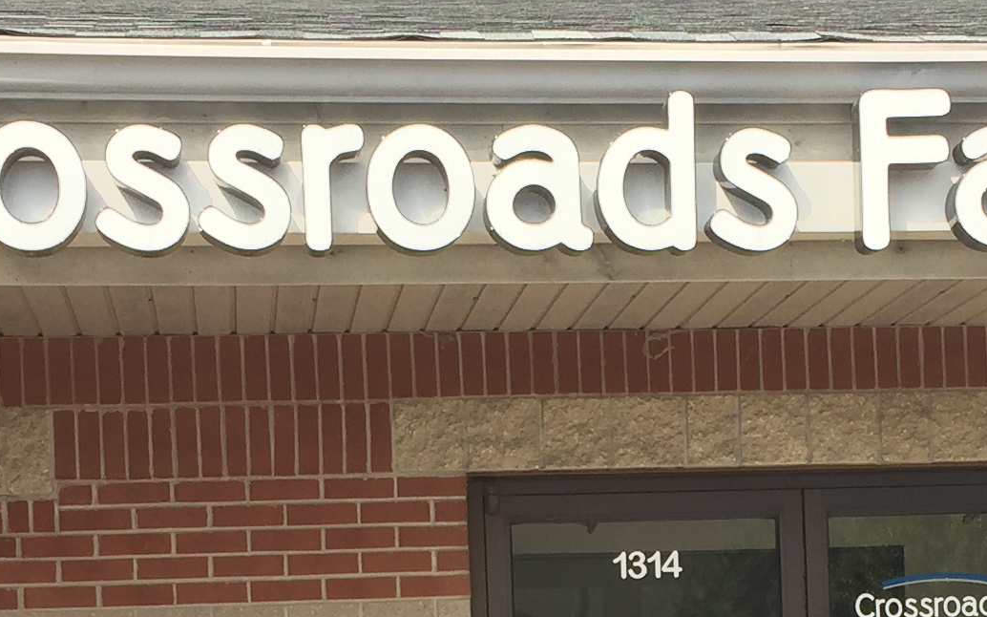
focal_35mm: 97
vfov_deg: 13.0
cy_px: 794
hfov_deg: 21.4
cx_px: 645
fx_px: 2609
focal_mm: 4.15
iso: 32
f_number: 2.2
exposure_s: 1/1099
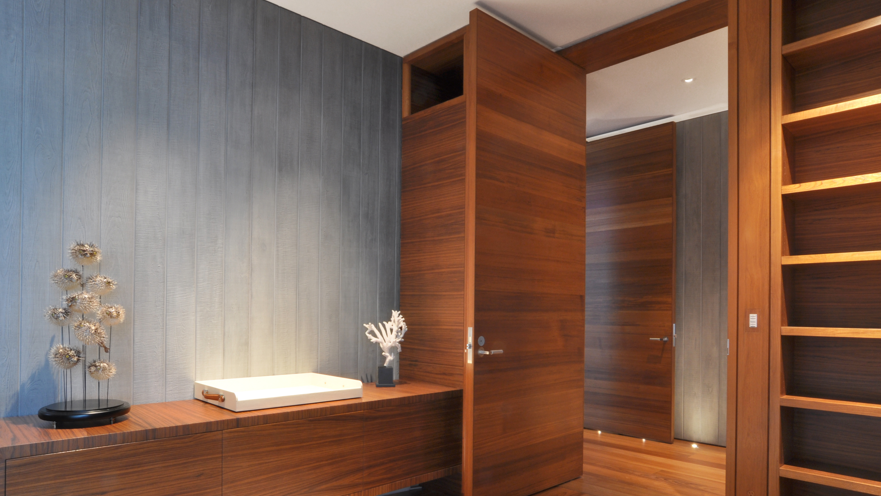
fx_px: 527
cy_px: 307
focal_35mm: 23
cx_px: 423
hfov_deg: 79.7
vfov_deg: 49.9
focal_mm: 13
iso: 200
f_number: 16
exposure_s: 2.5
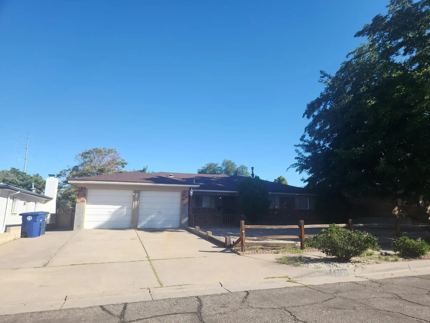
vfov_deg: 58.9
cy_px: 162
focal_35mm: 23
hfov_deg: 73.9
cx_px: 215
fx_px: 286
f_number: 1.8
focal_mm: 5.4
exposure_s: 1/887
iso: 20
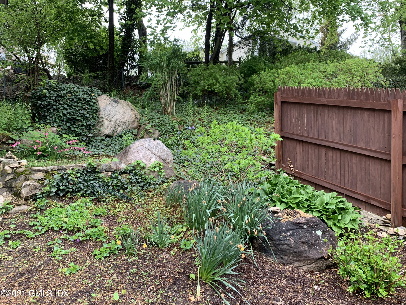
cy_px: 152
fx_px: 305
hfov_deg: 67.3
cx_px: 203
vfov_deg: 53.1
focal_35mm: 26
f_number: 1.8
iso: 50
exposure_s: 1/122
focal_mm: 4.25
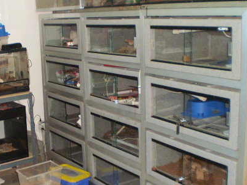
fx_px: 407
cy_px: 88
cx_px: 55
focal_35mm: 57
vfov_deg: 25.7
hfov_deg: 33.0
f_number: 3.1
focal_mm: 6.3
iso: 320
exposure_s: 1/30
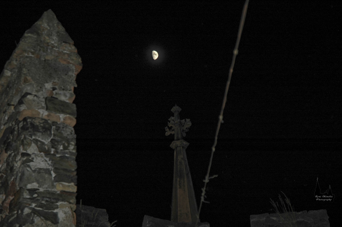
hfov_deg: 19.5
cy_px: 114
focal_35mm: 105
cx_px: 171
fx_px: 997
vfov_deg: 13.0
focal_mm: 70
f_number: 4.5
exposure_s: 1/60
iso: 200
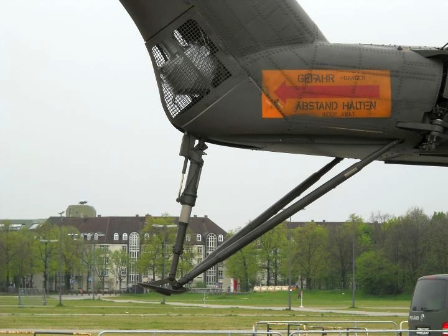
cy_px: 168
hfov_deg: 15.9
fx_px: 1605
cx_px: 224
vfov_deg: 12.0
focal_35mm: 124
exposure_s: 1/125
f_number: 6
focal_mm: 20.49
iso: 80
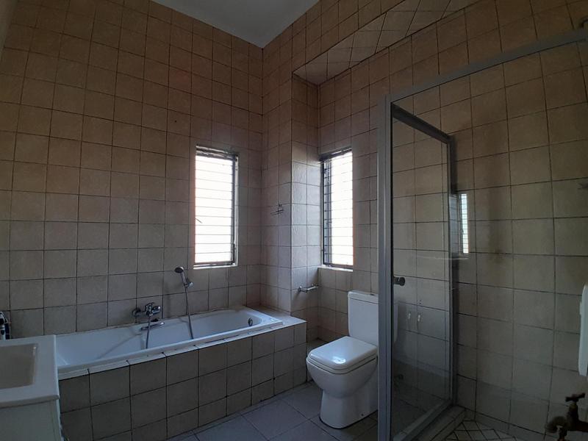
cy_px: 220
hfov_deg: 91.0
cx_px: 294
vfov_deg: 74.7
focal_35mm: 17
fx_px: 289
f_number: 2.2
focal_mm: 1.46
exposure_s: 1/50
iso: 100
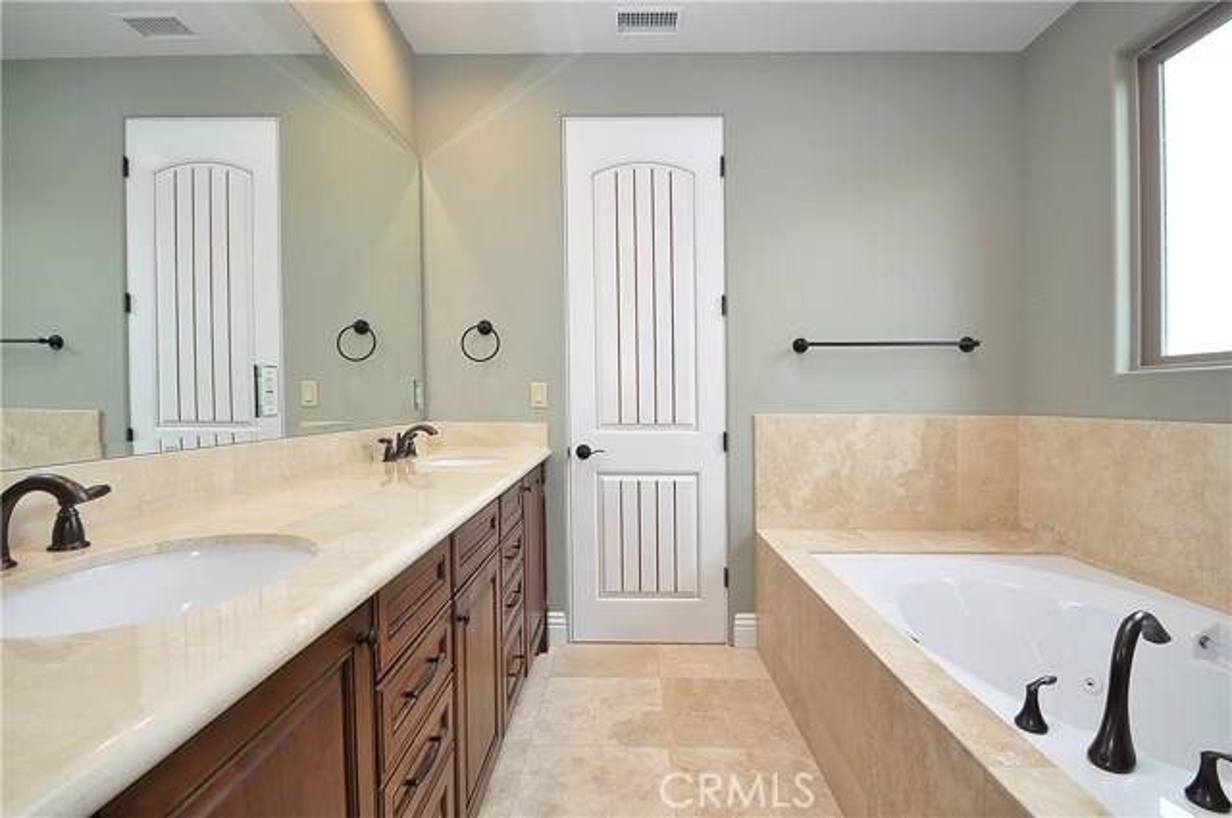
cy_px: 409
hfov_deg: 100.5
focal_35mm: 15
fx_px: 513
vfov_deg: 77.2
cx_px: 616
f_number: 9
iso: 200
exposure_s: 1/13
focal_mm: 10
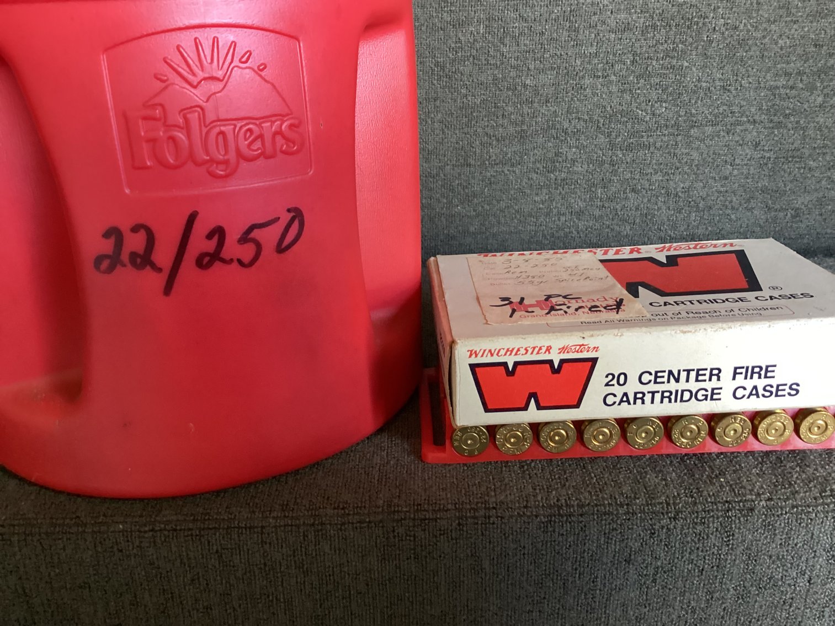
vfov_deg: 45.4
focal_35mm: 31
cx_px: 418
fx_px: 748
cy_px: 313
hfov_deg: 58.3
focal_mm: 3.3
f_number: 2.4
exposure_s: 1/50
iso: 320
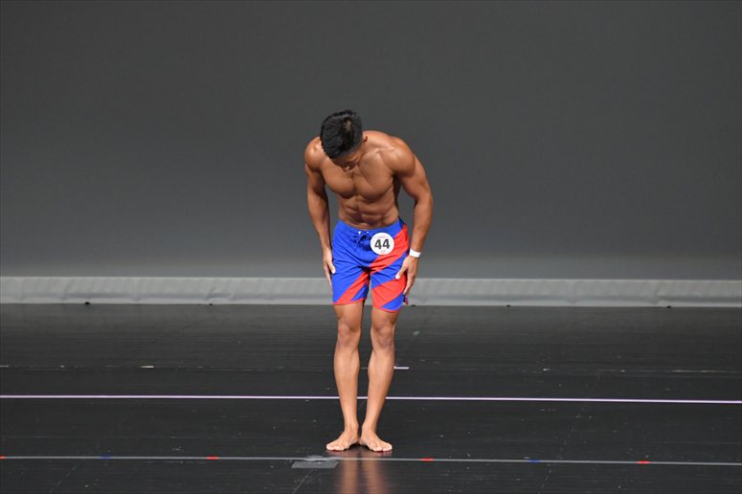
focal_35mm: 315
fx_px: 6489
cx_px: 371
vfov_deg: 4.4
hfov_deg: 6.5
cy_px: 247
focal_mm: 210
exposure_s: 1/400
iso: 4000
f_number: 5.6
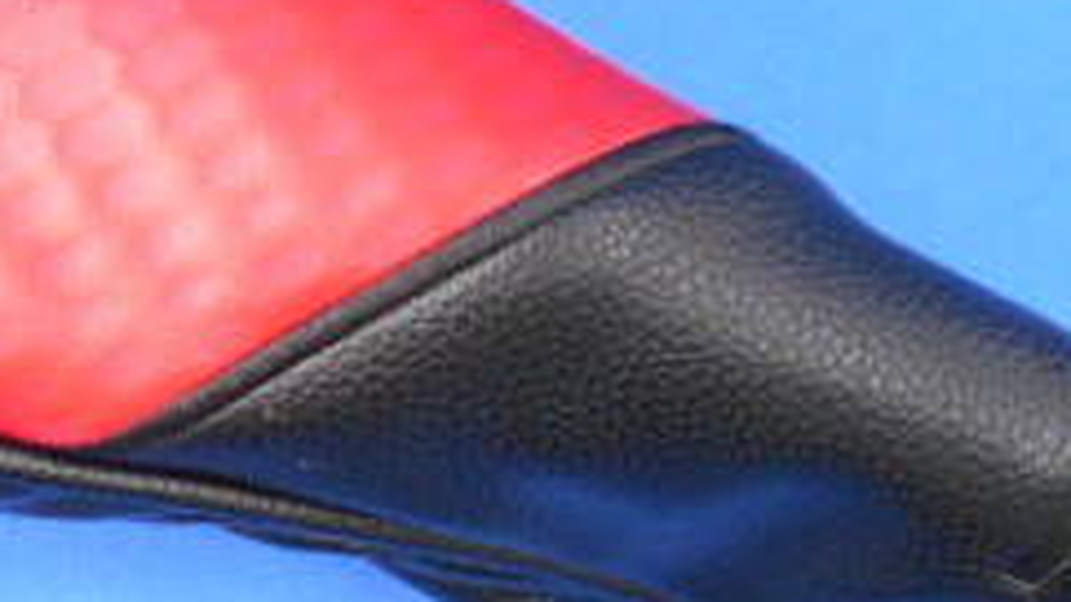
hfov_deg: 27.3
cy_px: 544
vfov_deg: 15.9
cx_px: 128
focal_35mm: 75
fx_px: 2129
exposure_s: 1/20
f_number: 3.2
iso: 400
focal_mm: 4.6
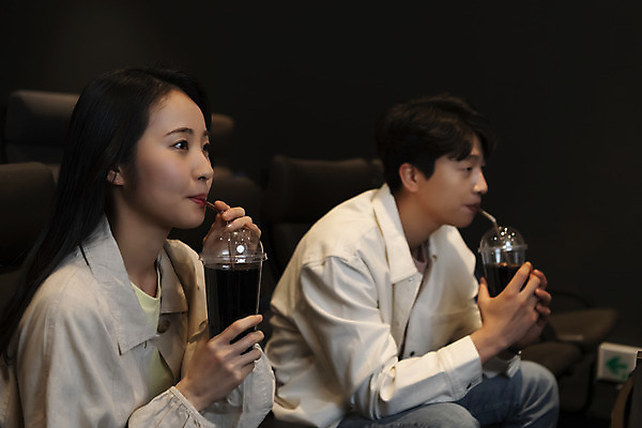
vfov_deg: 29.9
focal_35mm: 45
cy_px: 214
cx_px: 321
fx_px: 802
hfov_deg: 43.6
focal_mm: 45
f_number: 2.8
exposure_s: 1/125
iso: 1250
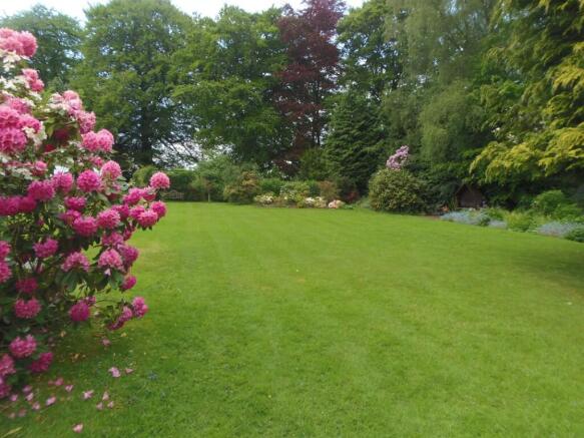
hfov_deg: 71.6
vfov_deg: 56.8
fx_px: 405
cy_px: 219
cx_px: 292
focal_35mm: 24
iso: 64
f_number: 2.9
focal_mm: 4.3
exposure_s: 1/200
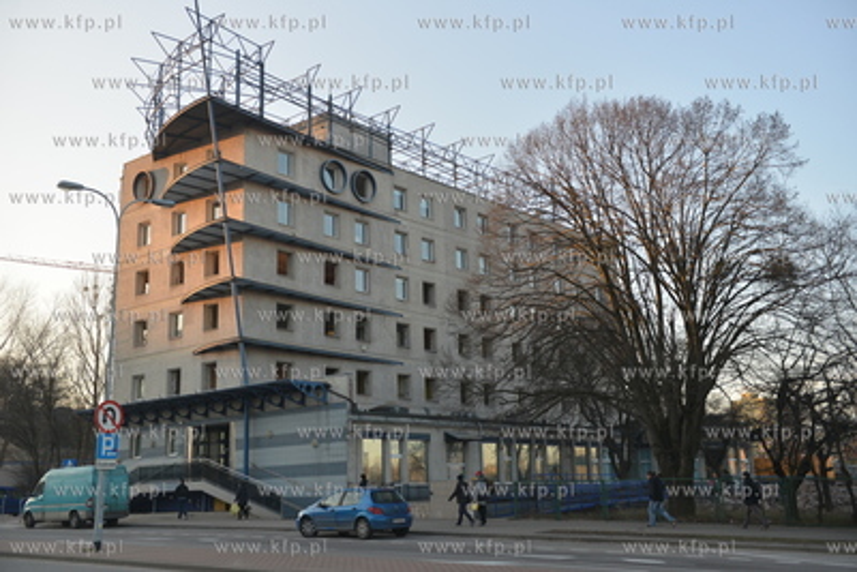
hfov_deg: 48.4
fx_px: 953
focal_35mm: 40
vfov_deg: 33.4
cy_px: 286
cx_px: 428
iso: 400
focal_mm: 40
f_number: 3.2
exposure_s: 1/1000
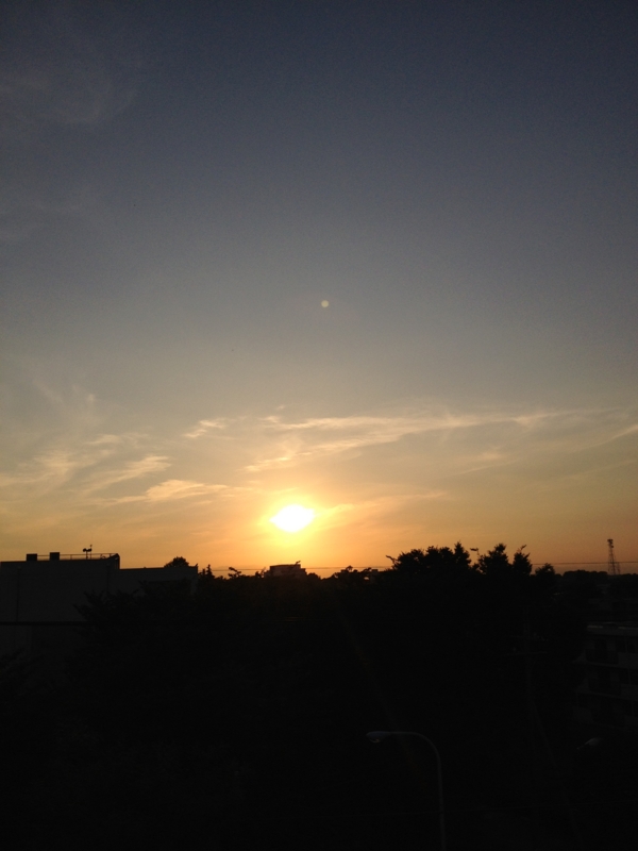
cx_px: 319
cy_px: 426
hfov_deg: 40.7
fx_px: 860
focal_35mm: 35
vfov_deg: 52.6
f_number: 2.4
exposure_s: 1/5525
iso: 64
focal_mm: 4.28
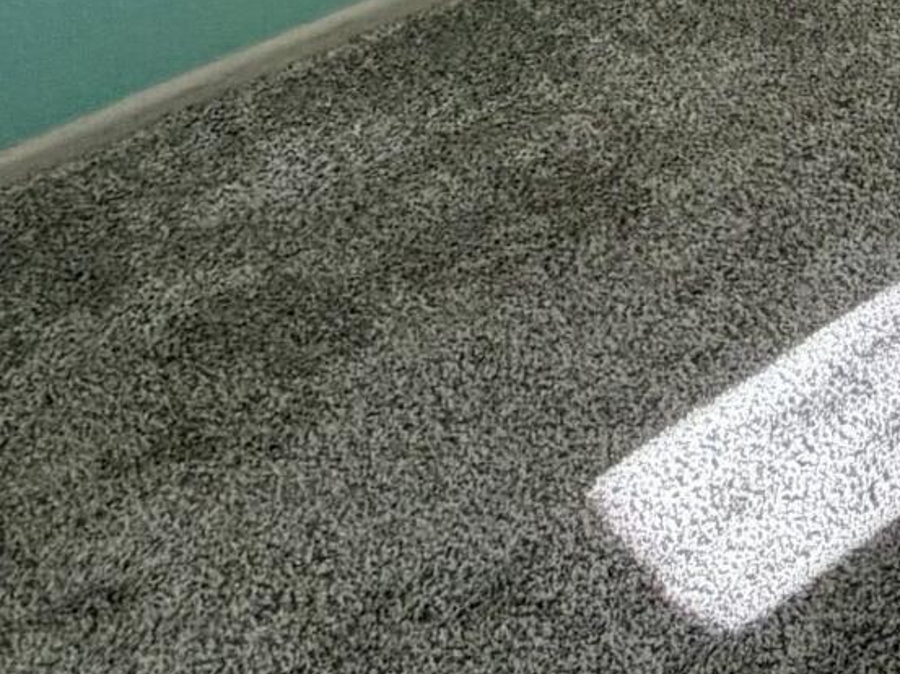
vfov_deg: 13.7
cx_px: 1881
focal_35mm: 76
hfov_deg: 17.2
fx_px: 1975
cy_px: -962
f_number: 2.2
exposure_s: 1/120
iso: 200
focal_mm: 2.22
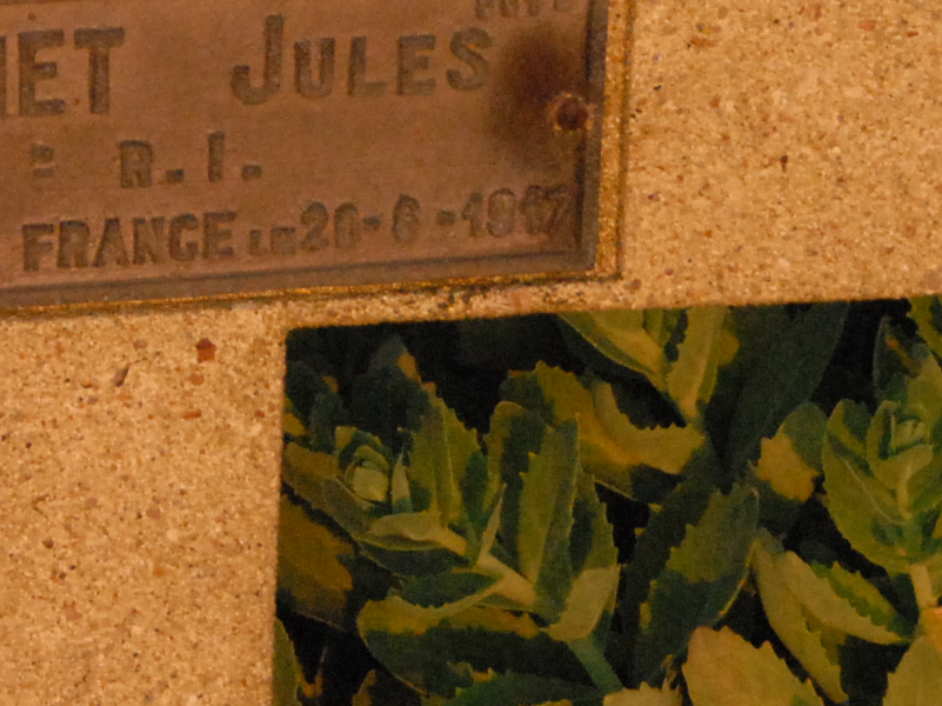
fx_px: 9955
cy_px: 20
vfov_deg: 4.1
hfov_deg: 5.4
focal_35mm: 366
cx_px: 147
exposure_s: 1/1600
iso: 1600
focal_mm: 70
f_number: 7.1
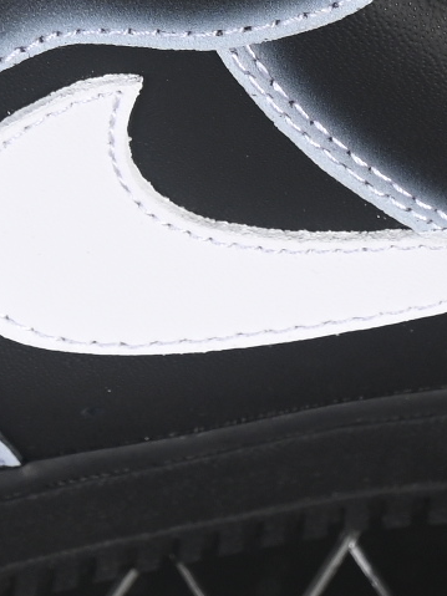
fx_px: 7217
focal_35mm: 419
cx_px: -35
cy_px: -321
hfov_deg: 3.5
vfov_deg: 4.7
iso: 160
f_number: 6.3
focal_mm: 50
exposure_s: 1/50
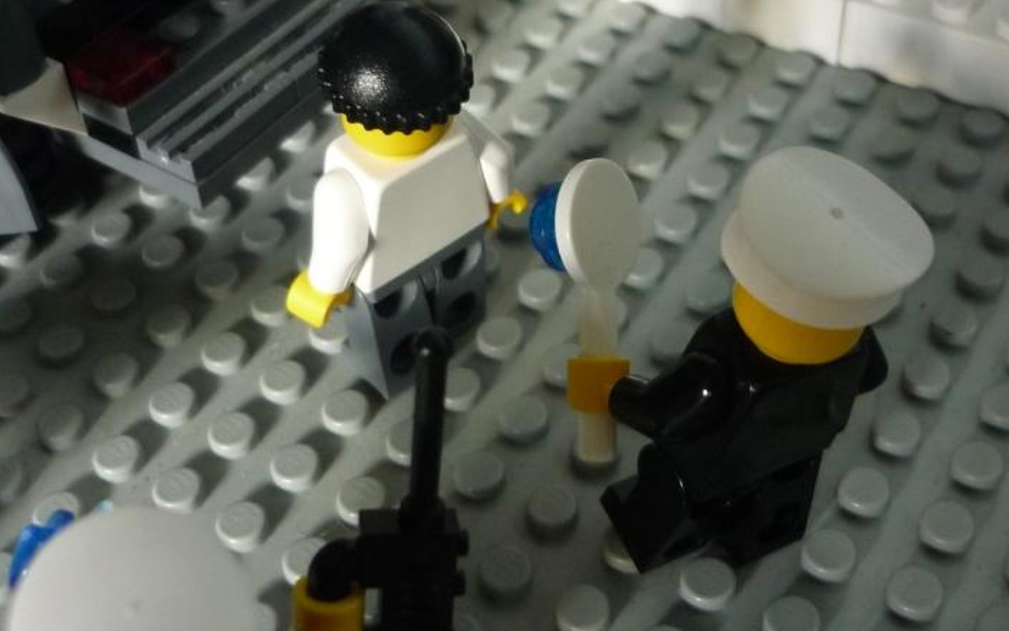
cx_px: 527
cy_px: 160
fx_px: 1403
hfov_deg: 39.6
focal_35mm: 51
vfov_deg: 25.1
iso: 320
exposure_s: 1/30
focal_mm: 5.5
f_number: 2.8
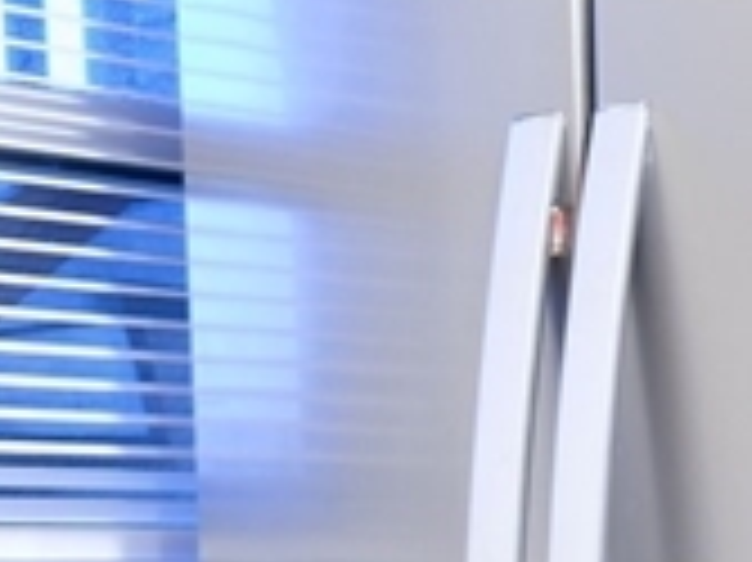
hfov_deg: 14.1
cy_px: 785
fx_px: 2301
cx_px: 1689
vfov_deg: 13.3
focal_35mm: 106
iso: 125
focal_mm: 12
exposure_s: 3
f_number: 5.6
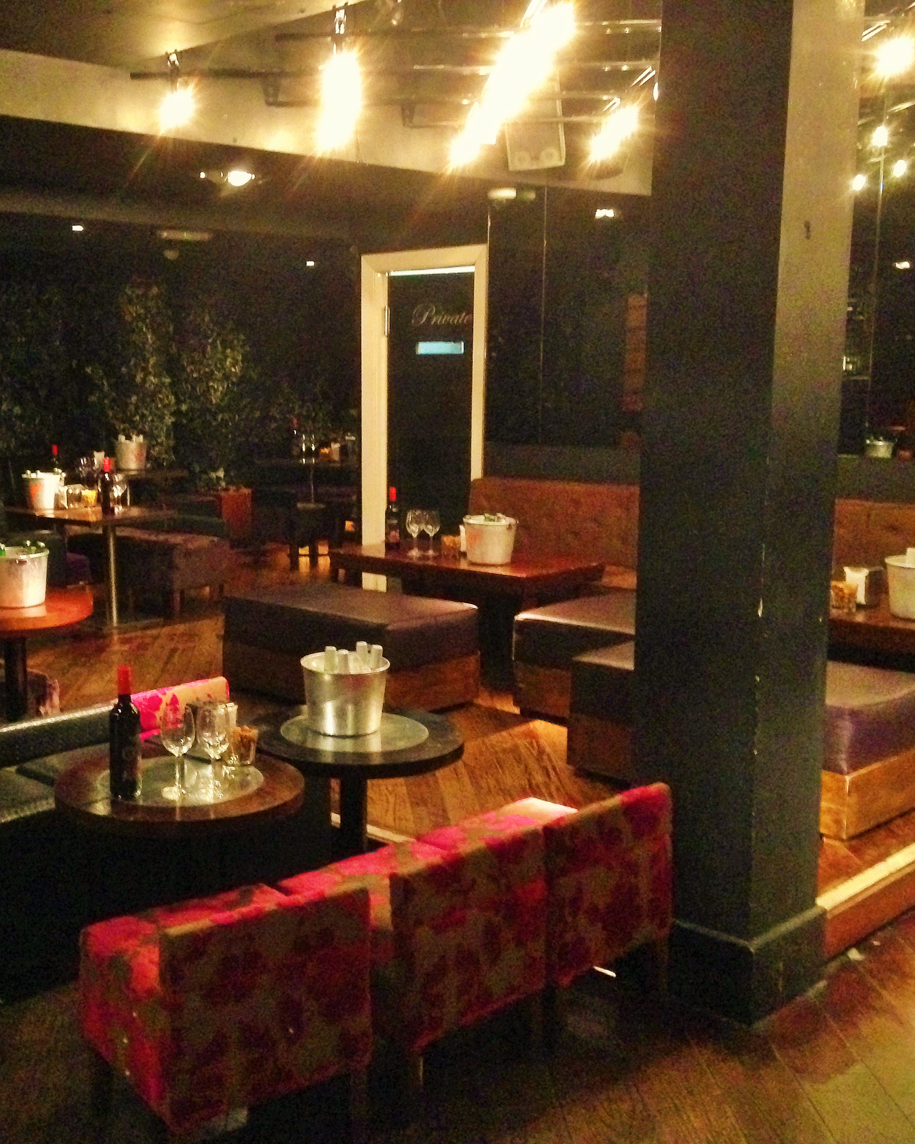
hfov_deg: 34.6
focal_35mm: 43
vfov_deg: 42.9
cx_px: 304
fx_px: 1456
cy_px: 572
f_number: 2.4
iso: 800
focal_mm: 4.12
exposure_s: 1/15
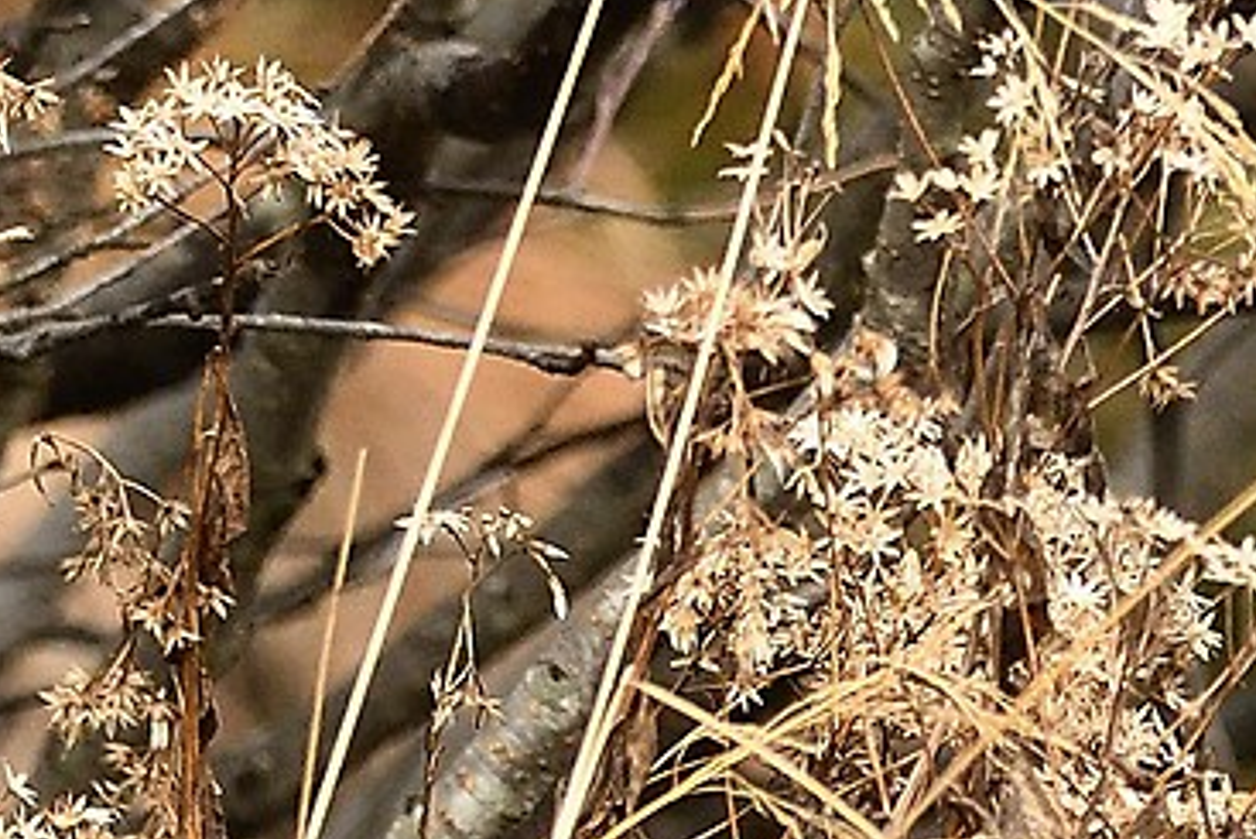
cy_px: 750
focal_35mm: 3922
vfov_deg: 0.4
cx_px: 2447
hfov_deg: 0.5
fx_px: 136881
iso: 1000
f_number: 6.3
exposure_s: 1/800
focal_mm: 400
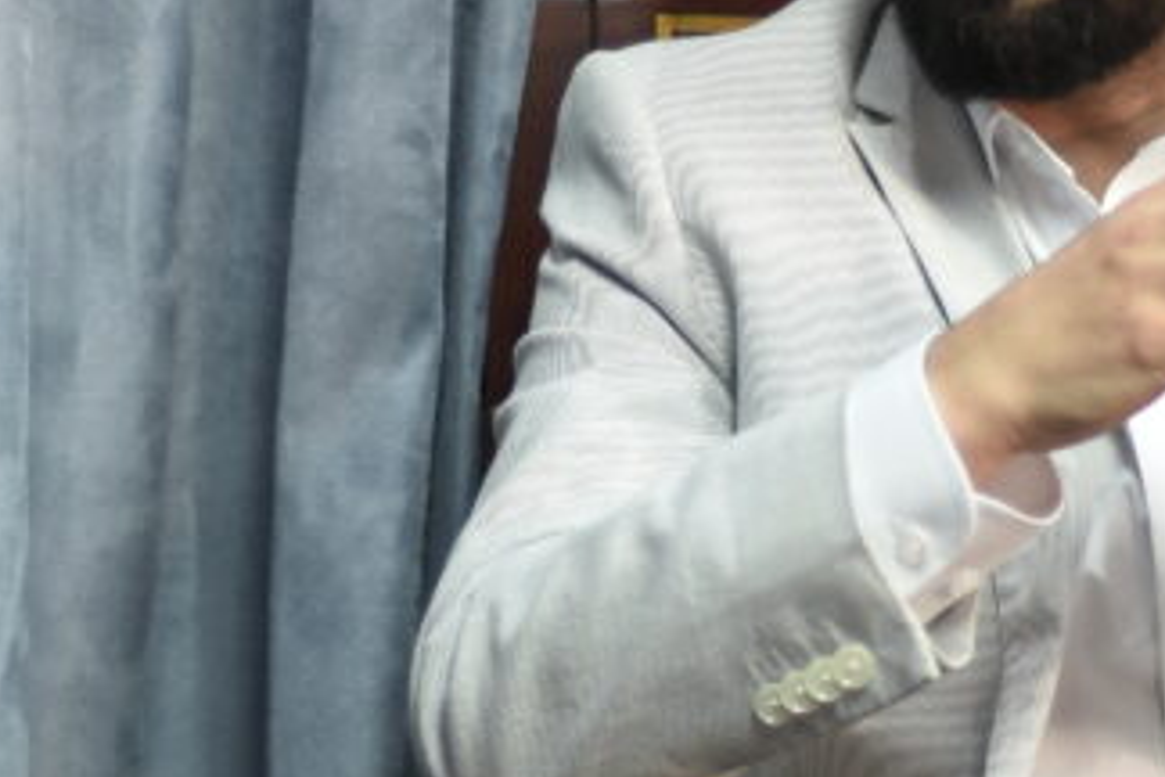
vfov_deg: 5.8
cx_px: 633
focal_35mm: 237
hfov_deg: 8.7
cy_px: 268
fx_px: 7669
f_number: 1.8
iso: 250
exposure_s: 1/60
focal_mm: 50
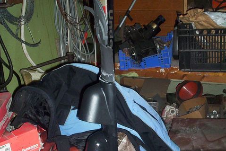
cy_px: 121
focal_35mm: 53
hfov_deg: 37.5
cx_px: 114
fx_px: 333
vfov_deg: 25.1
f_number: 4.5
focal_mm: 4.99
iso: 140
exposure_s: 1/60
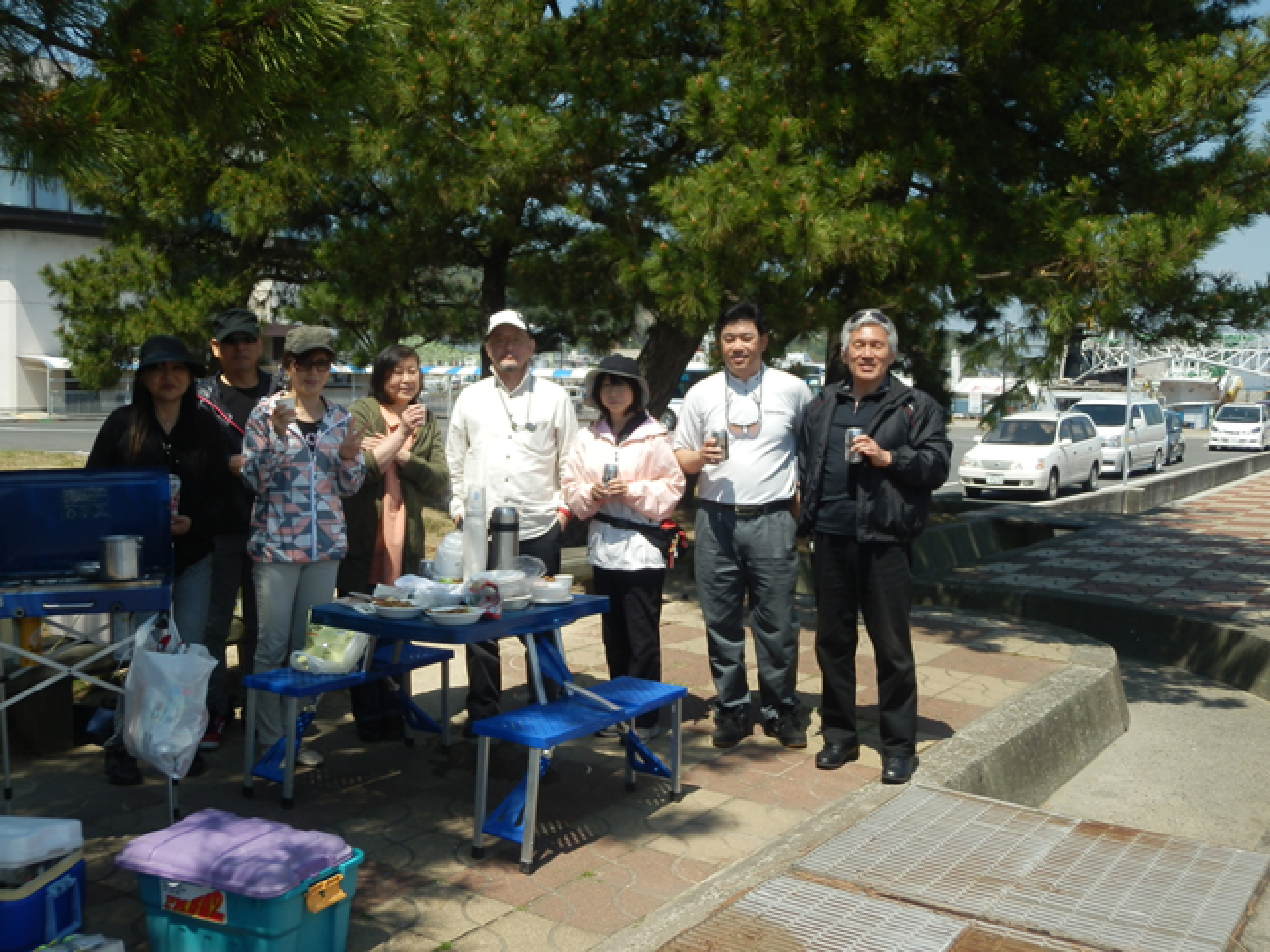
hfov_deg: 50.1
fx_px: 1357
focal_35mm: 37
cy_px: 476
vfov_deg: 38.7
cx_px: 635
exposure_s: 1/800
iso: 100
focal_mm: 6.7
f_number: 3.9
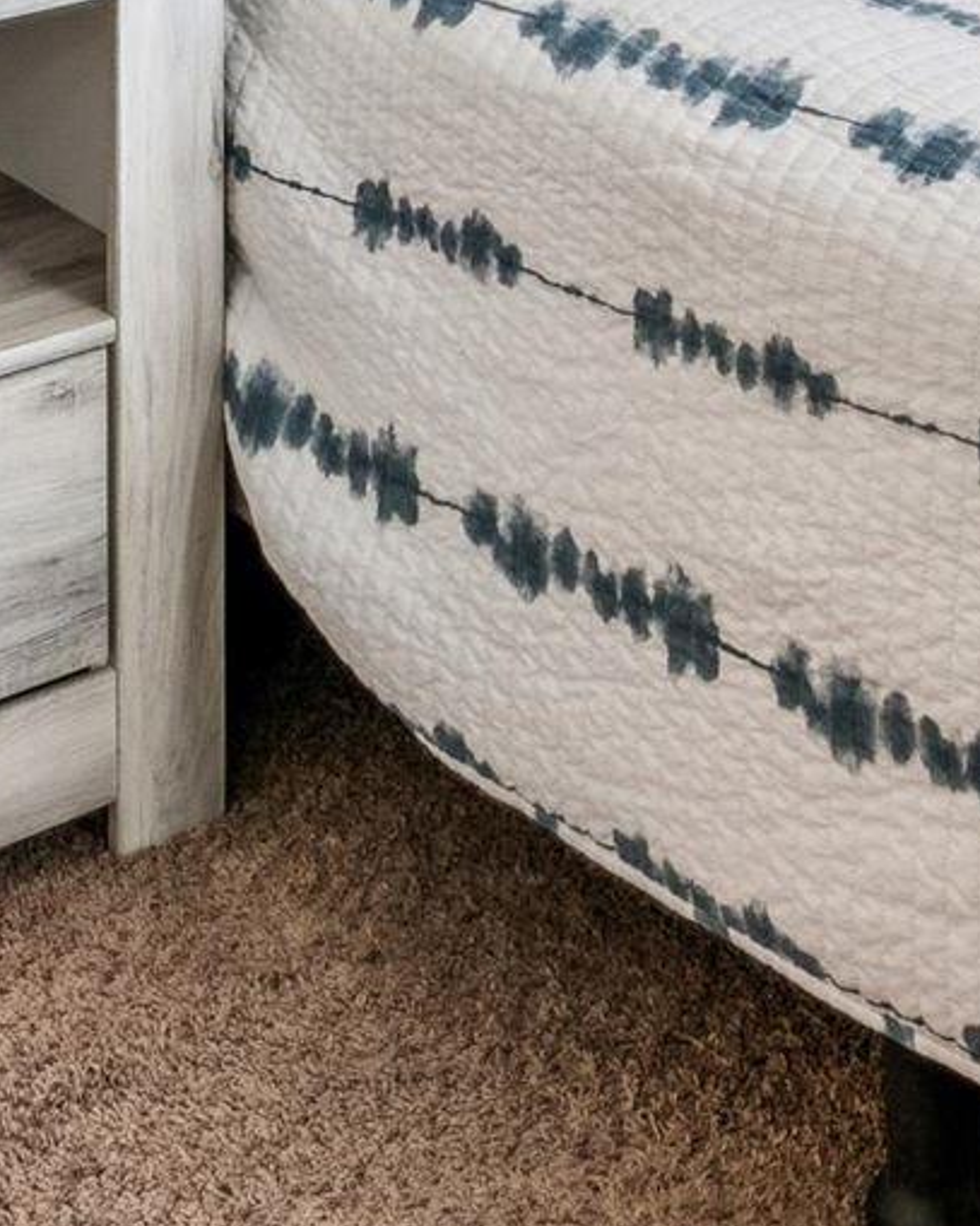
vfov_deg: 17.8
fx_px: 3185
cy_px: -932
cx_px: 978
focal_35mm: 88
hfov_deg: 17.1
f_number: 13
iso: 400
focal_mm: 15.5
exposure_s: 1/15
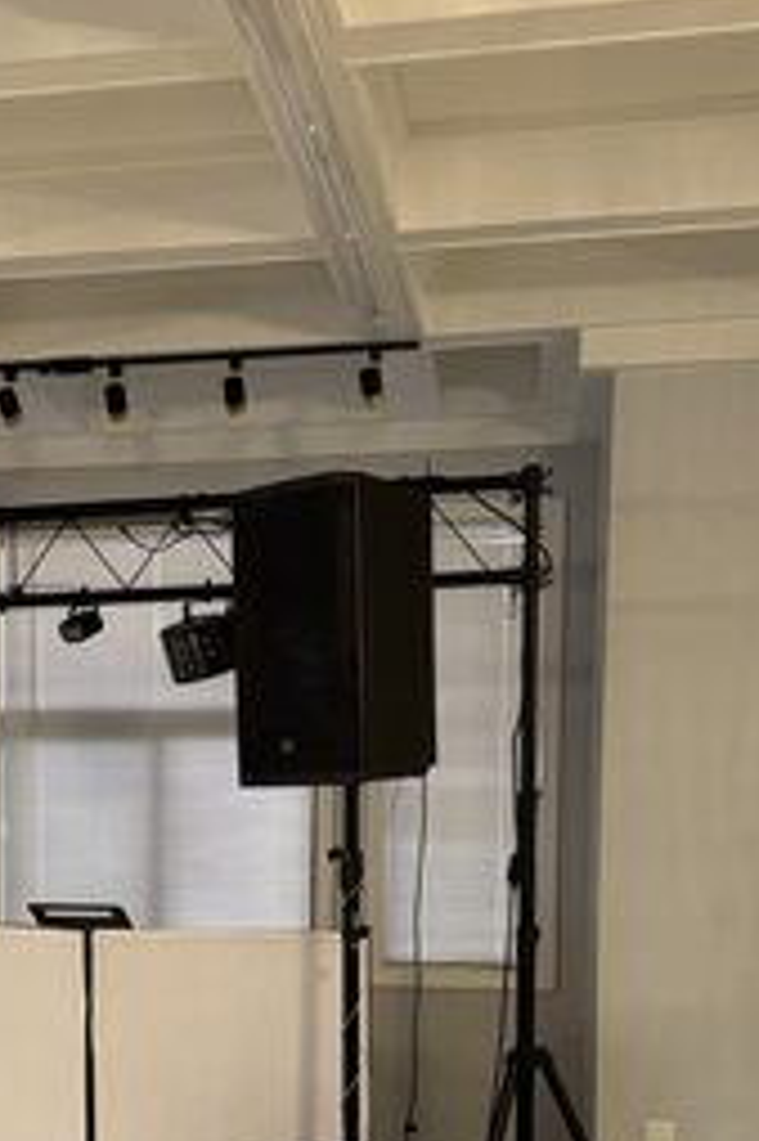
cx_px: 67
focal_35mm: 59
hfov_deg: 22.4
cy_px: 885
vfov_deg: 33.1
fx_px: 1868
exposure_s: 1/60
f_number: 1.78
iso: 200
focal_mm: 6.76
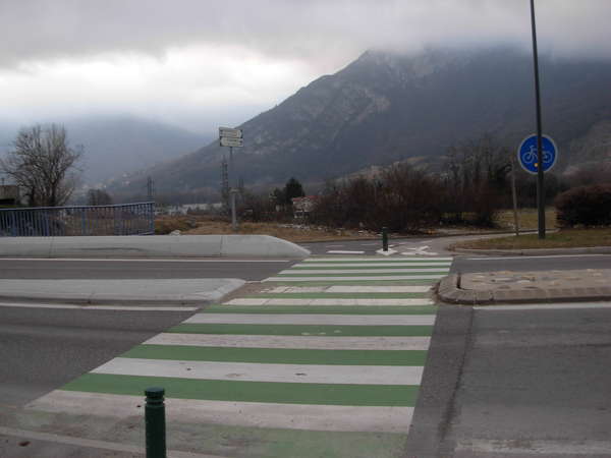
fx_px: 671
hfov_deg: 49.0
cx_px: 306
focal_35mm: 38
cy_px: 229
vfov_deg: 37.7
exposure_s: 1/114
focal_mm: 6.3
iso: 79
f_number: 2.9
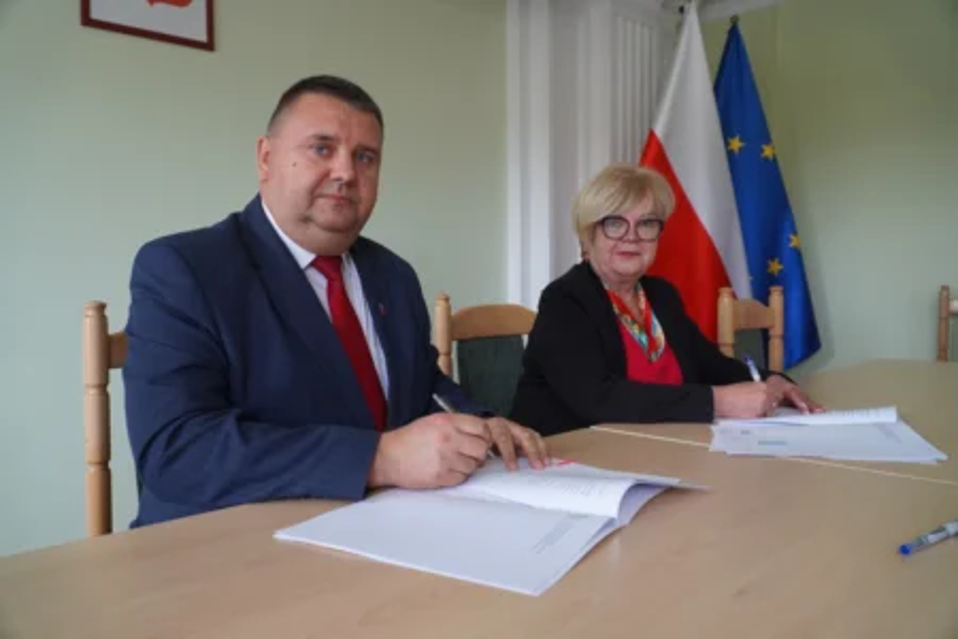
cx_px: 479
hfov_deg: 67.4
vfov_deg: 47.9
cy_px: 320
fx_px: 718
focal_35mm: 27
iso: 1250
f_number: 4
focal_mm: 18
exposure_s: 1/160
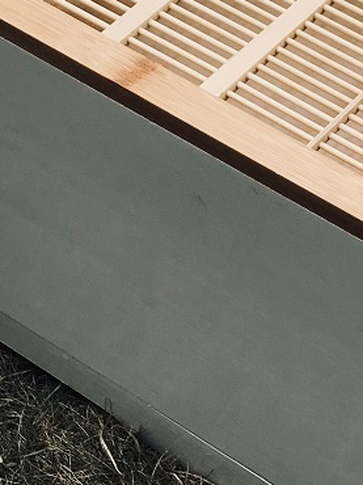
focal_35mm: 101
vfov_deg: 19.4
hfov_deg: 14.3
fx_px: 1414
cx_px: 402
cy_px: 301
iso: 20
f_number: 1.8
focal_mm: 3.99
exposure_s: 1/1350
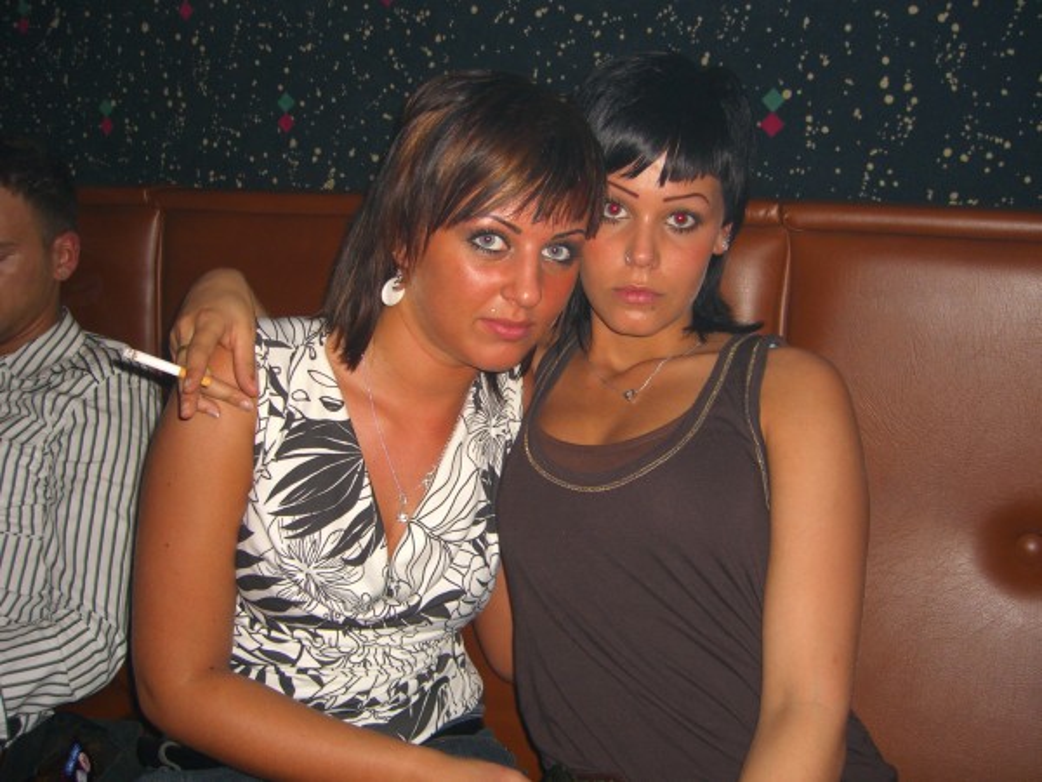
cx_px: 521
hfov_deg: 49.0
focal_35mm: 38
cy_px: 391
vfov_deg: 37.7
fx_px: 1144
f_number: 2.8
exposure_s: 1/60
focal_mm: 7.9
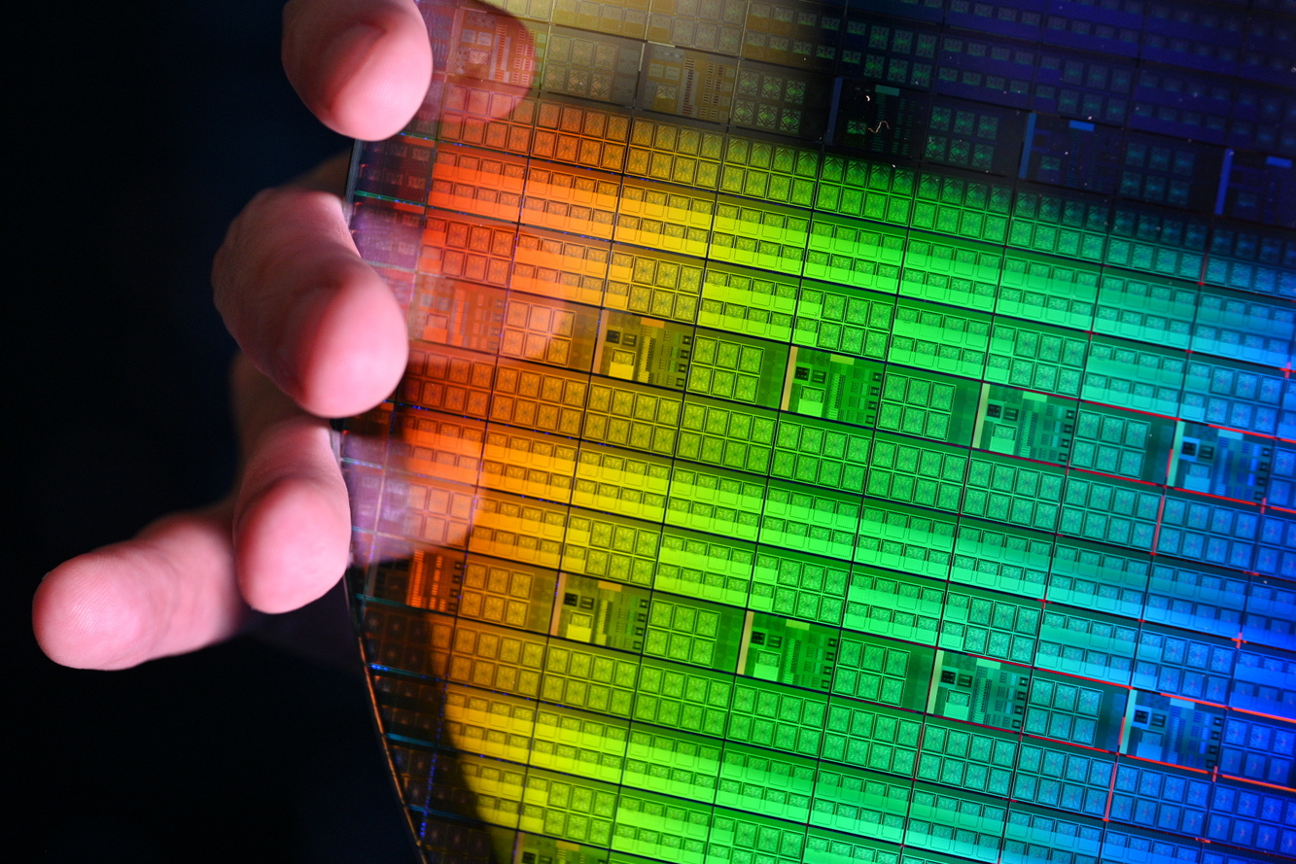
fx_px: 5184
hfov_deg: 14.2
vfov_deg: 9.5
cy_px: 465
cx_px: 769
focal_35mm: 144
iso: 640
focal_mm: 120
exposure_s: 1/320
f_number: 6.3
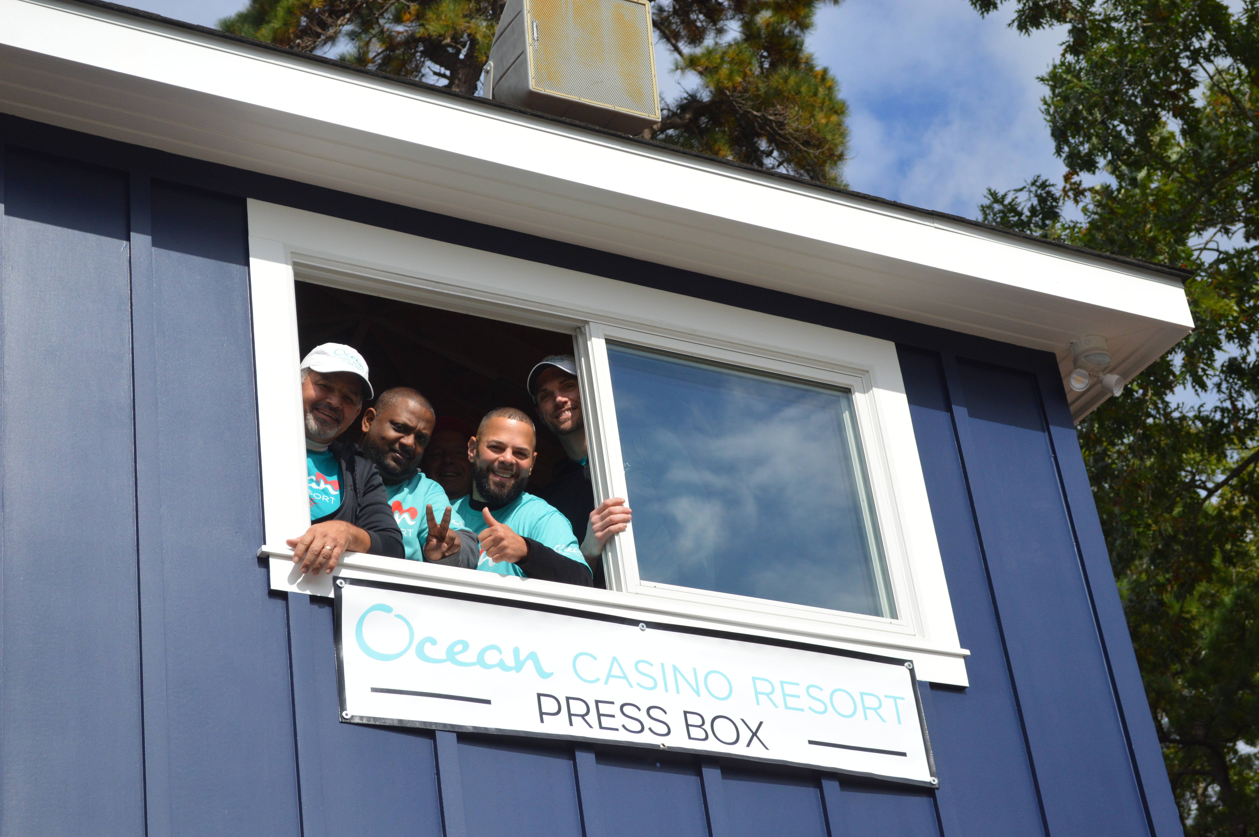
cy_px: 418
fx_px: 2411
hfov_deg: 29.3
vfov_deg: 19.7
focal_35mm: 69
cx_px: 630
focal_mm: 46
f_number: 7.1
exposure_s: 1/2000
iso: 400
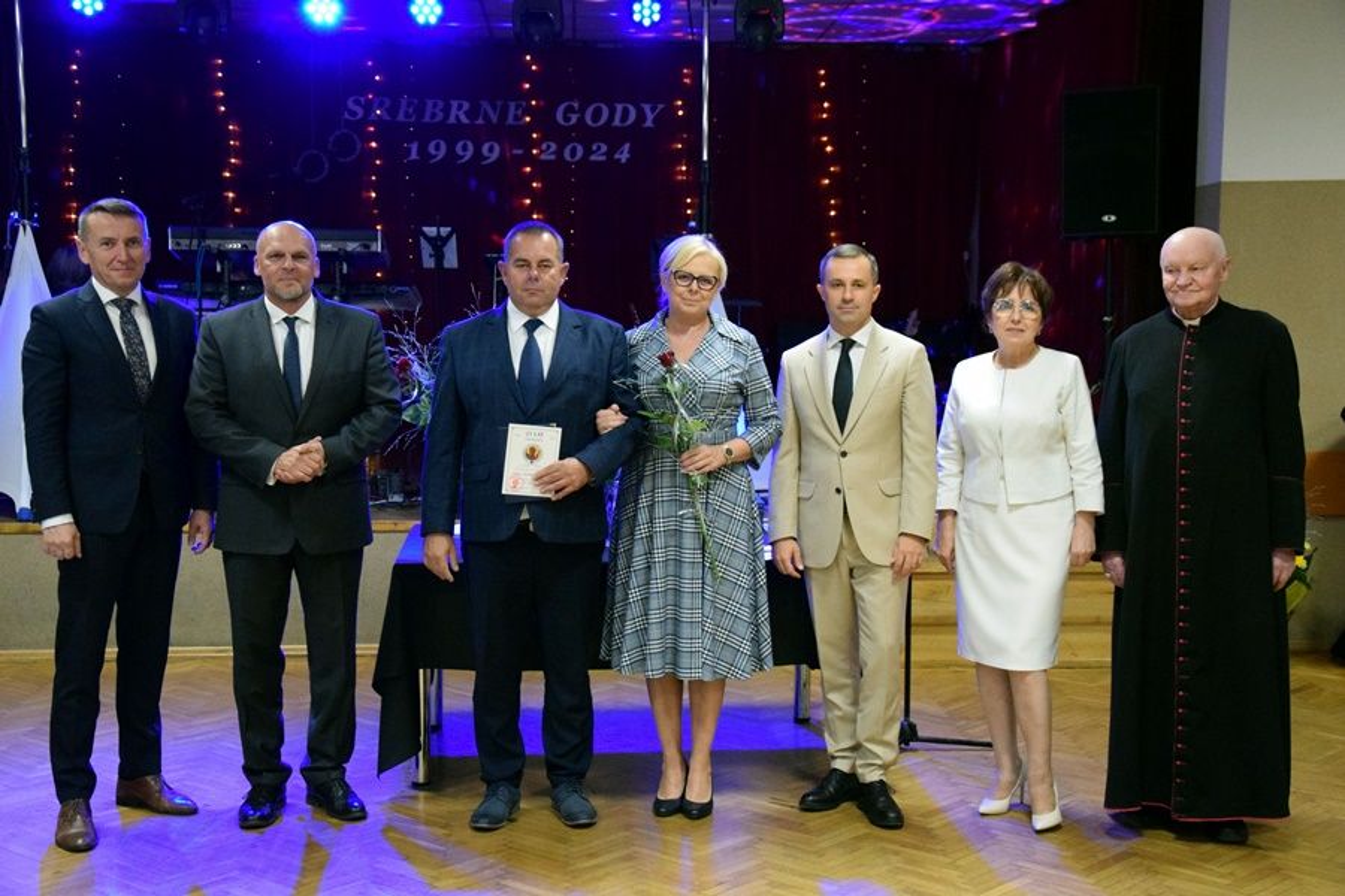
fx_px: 1793
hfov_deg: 41.1
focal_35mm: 48
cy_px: 448
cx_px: 672
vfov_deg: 28.1
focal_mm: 32
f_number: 4.2
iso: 5600
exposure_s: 1/100
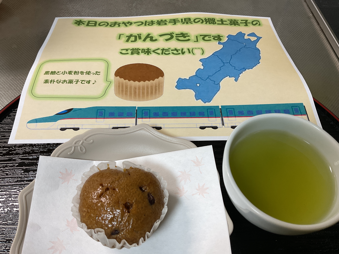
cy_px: 127
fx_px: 284
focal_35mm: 29
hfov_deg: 61.7
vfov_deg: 48.2
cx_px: 170
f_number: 1.8
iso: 40
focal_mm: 3
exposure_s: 1/50
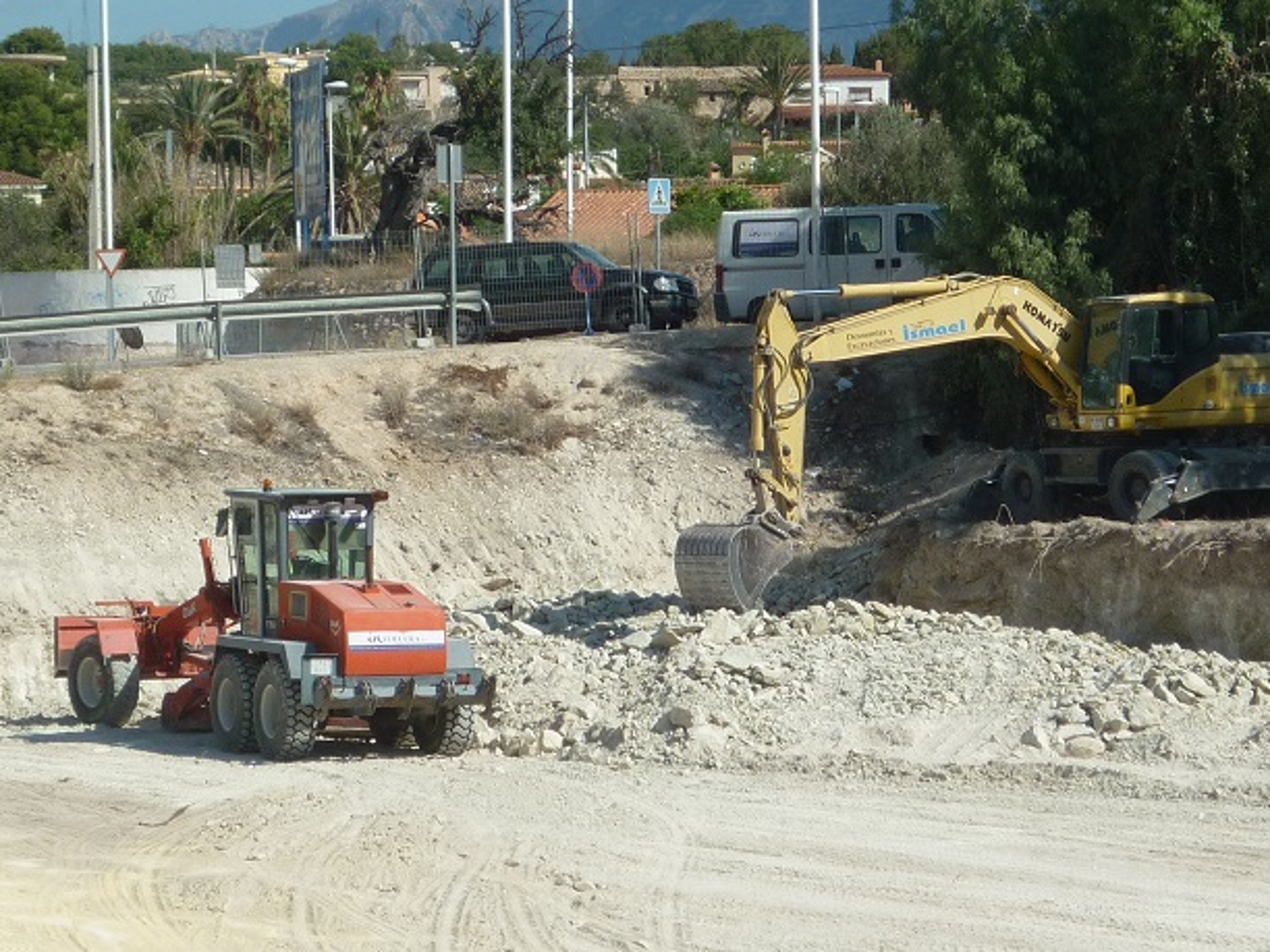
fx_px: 7007
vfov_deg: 7.8
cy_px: 476
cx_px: 636
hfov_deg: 10.4
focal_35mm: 191
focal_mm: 17.7
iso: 80
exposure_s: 1/640
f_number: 5.1
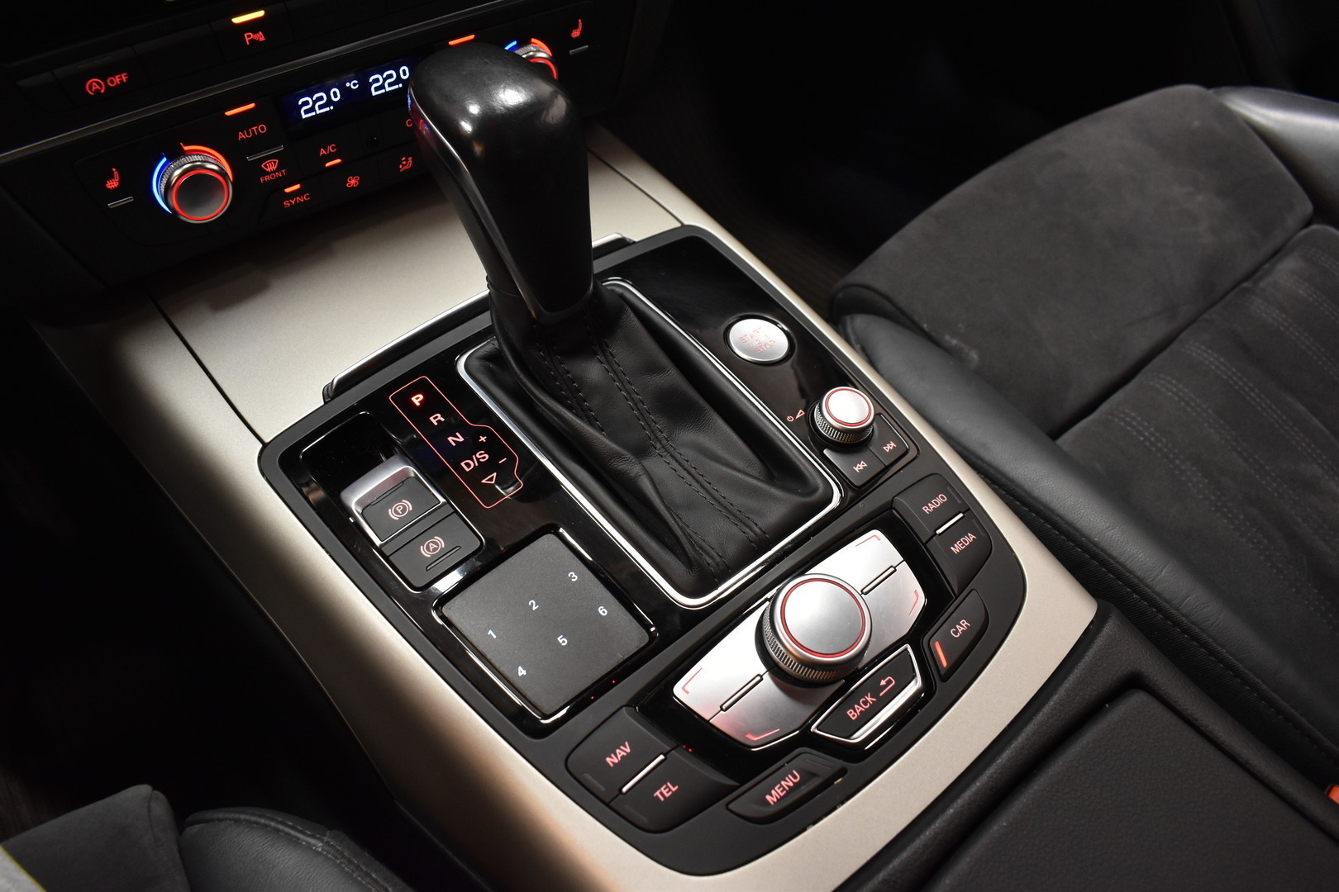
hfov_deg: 67.4
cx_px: 670
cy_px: 446
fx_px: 1004
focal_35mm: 27
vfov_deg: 47.9
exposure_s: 1/25
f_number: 5.6
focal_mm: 18
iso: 1250
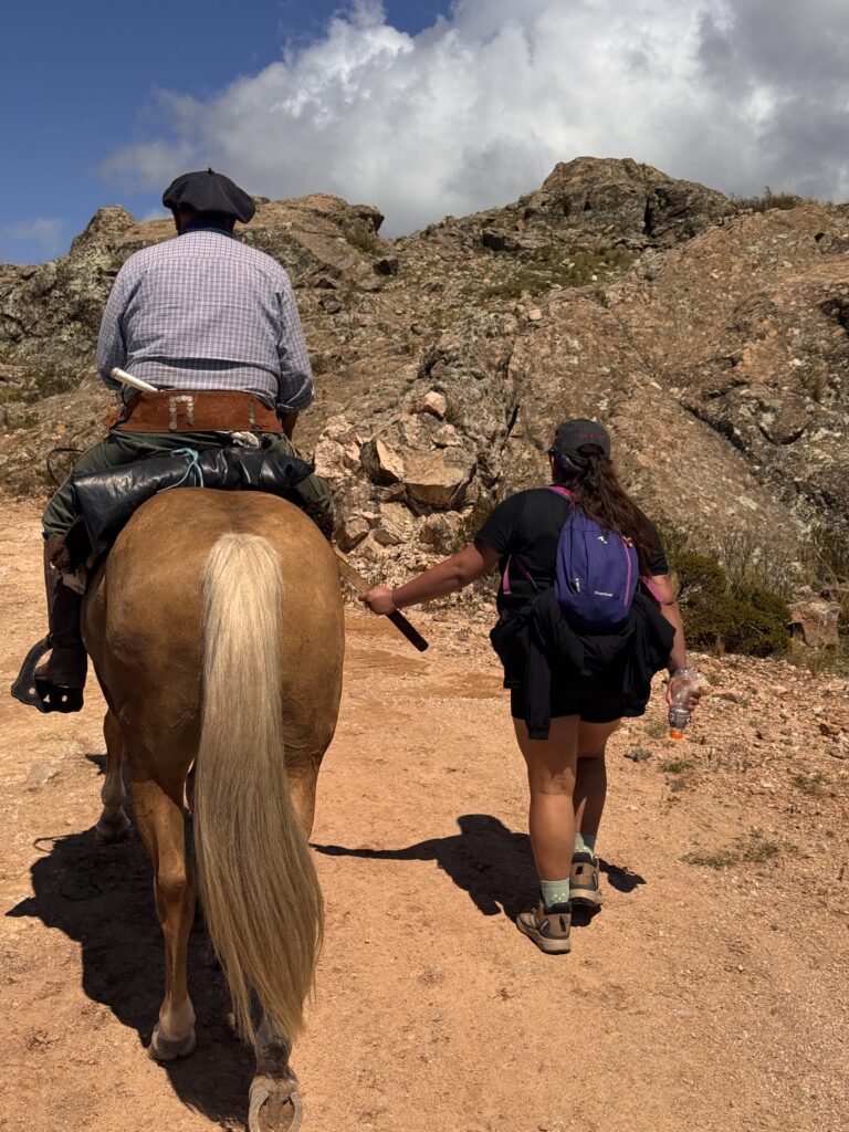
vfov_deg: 39.7
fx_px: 1570
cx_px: 424
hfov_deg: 30.3
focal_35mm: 48
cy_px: 566
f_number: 1.78
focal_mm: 6.76
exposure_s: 1/10526
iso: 80
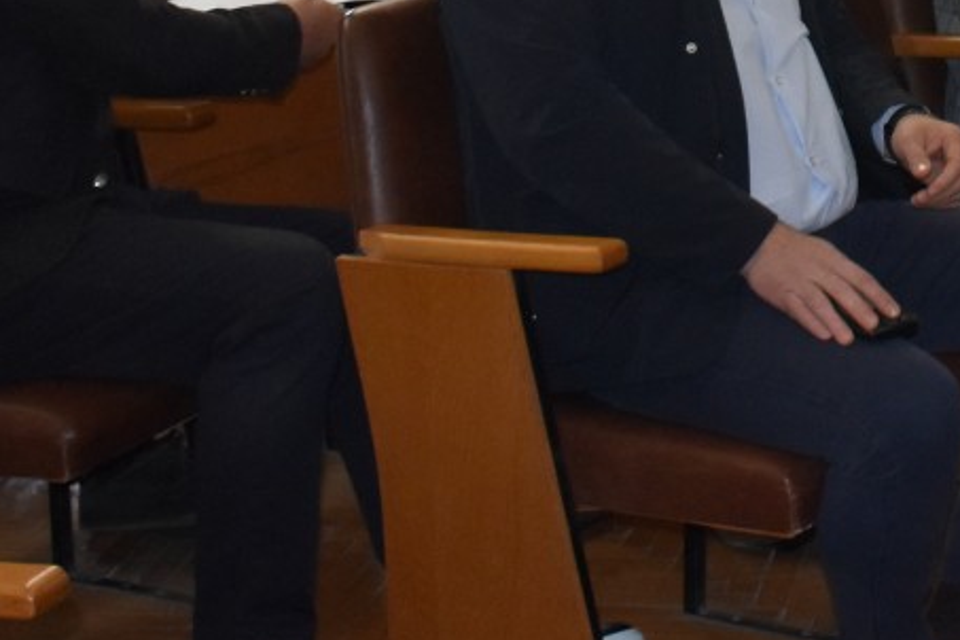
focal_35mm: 118
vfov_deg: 11.2
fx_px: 3146
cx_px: 1002
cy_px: -259
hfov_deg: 16.9
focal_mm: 22
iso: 1100
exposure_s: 1/125
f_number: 3.8
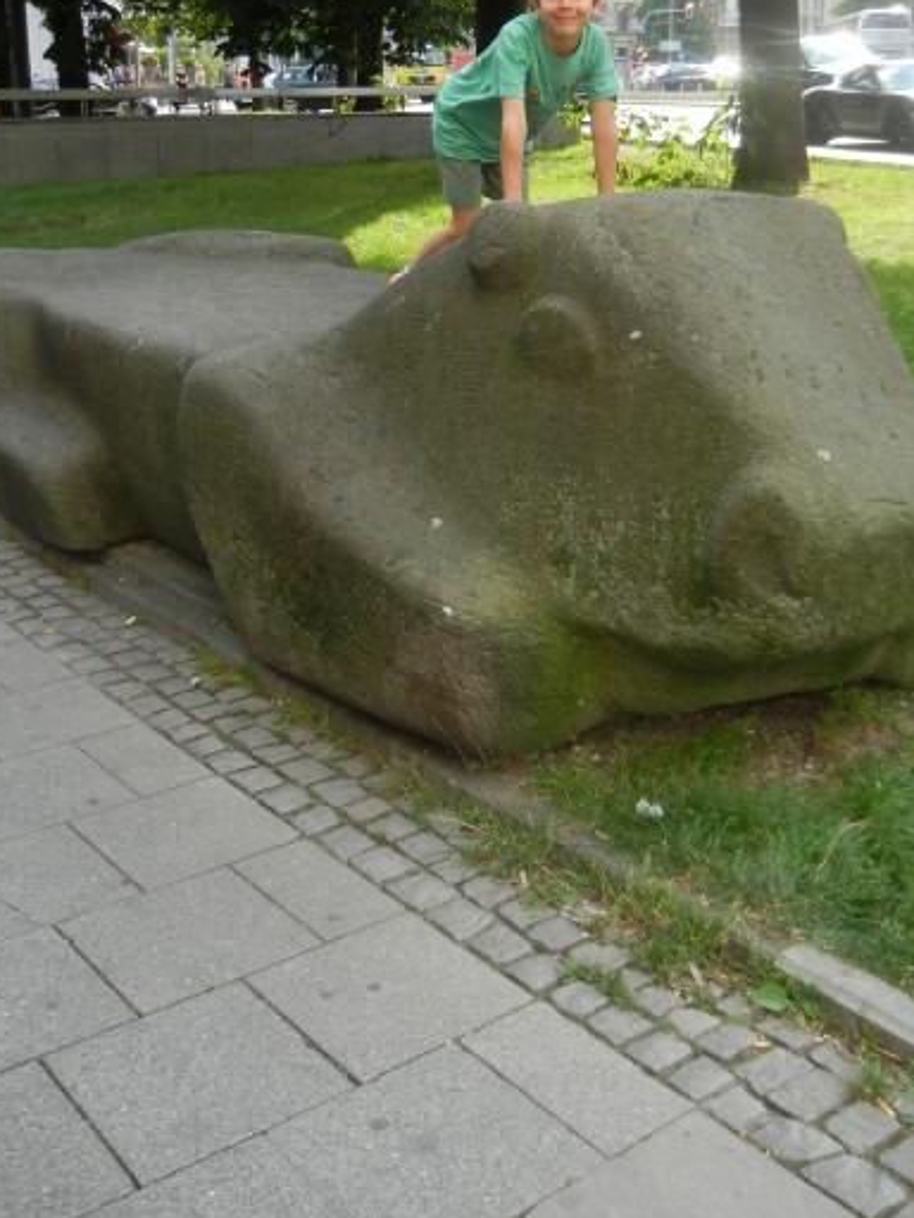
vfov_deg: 41.3
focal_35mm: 45
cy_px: 369
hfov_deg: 32.2
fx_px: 1584
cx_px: 462
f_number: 3.5
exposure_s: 1/177
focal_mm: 5.4
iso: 160
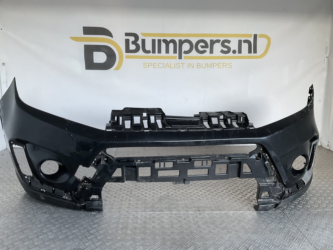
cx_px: 166
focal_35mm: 29
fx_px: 279
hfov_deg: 61.7
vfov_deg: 48.2
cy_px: 125
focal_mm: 3
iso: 64
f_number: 1.8
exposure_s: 1/60
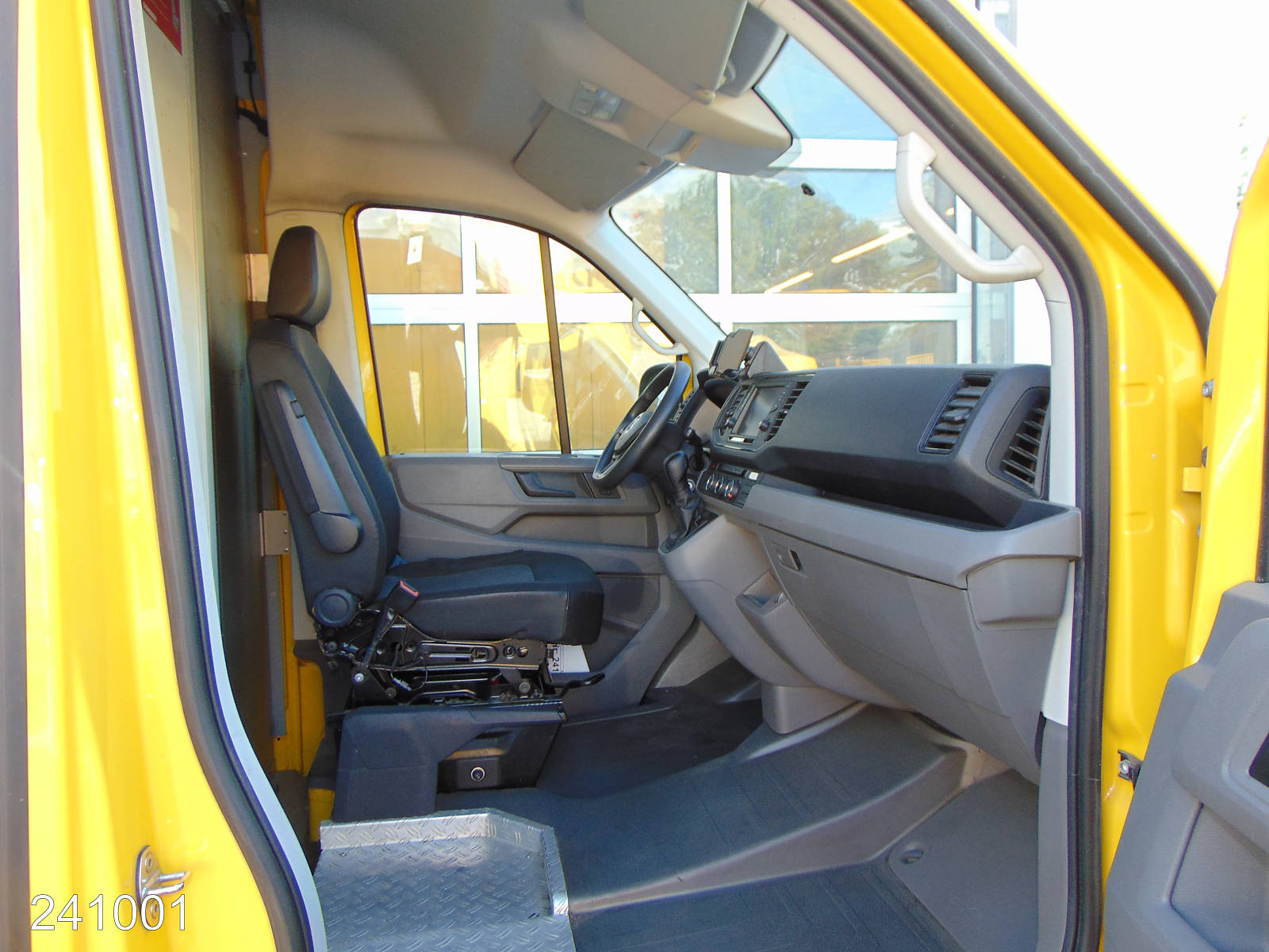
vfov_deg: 54.9
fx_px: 916
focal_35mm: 25
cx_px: 634
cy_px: 476
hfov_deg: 69.4
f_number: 3
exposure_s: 1/60
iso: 80
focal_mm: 4.5
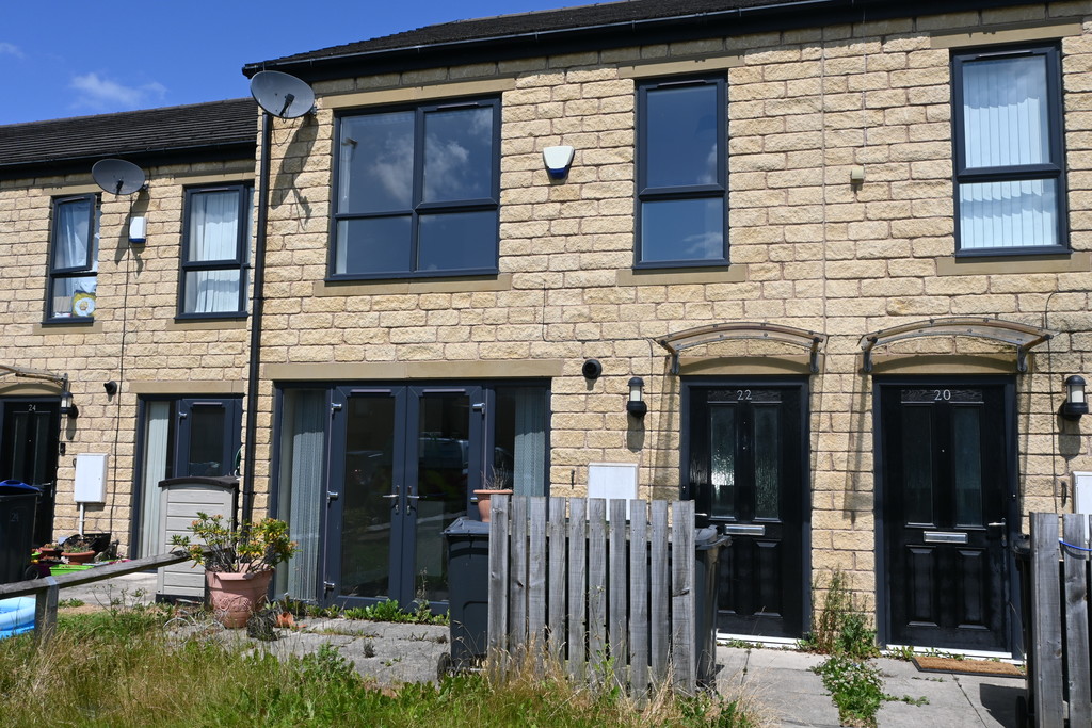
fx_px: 910
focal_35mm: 30
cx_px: 546
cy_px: 364
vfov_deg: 43.6
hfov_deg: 61.9
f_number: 10
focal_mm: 20
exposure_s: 1/320
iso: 125
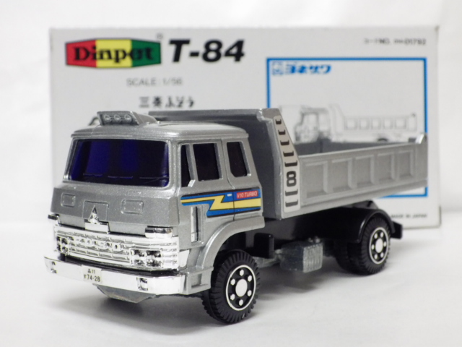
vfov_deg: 24.8
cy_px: 174
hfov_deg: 32.7
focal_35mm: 59
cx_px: 231
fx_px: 787
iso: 800
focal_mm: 10.7
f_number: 4
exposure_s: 1/30
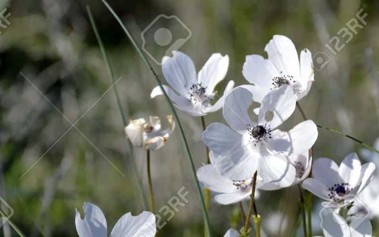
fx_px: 1838
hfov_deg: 11.8
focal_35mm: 178
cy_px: 198
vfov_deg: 7.4
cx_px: 251
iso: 100
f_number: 8
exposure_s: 1/320
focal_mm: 70
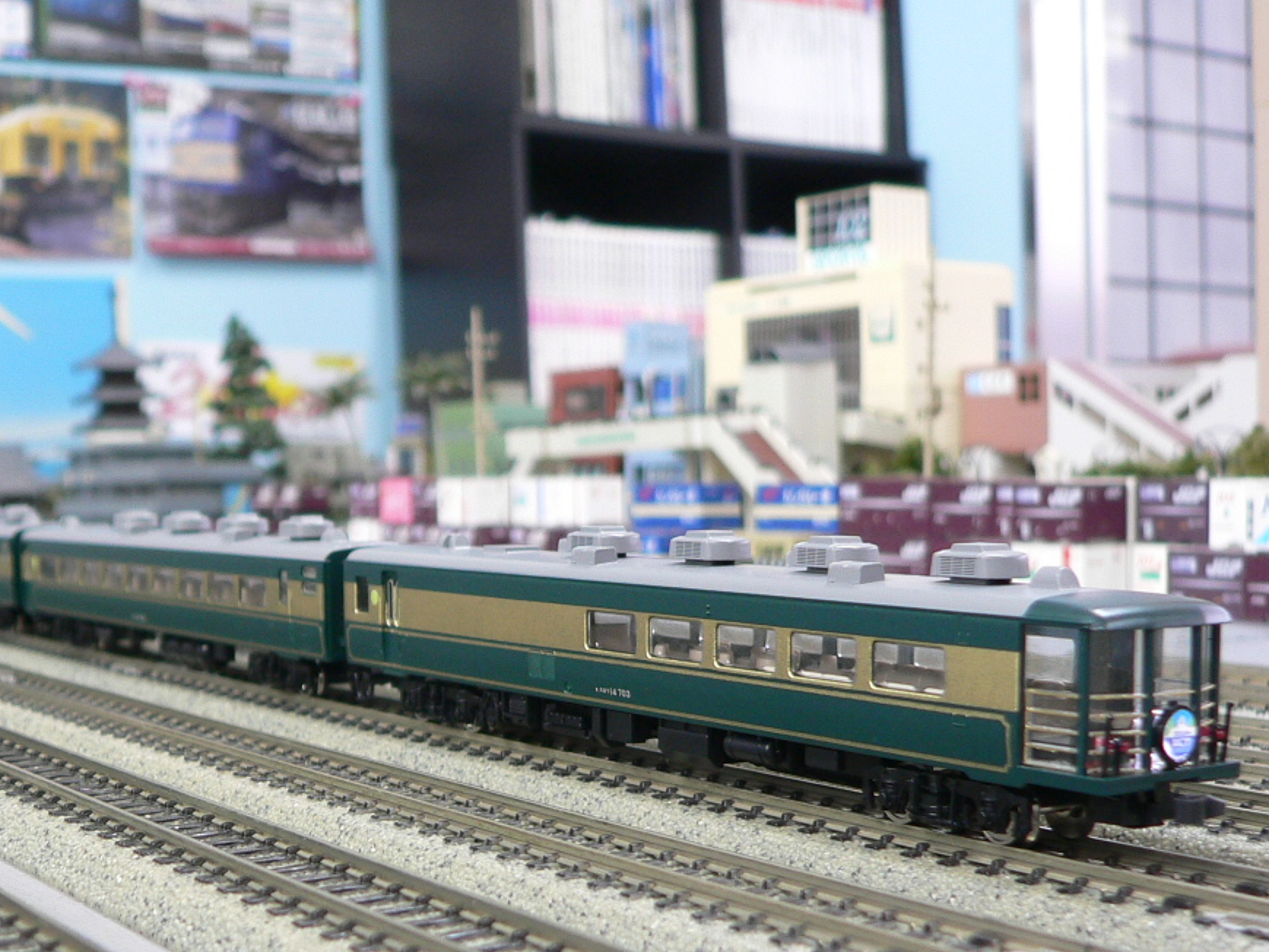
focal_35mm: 53
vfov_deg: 27.3
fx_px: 1943
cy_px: 670
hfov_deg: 35.9
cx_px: 450
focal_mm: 6
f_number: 2.8
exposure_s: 1/5
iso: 100
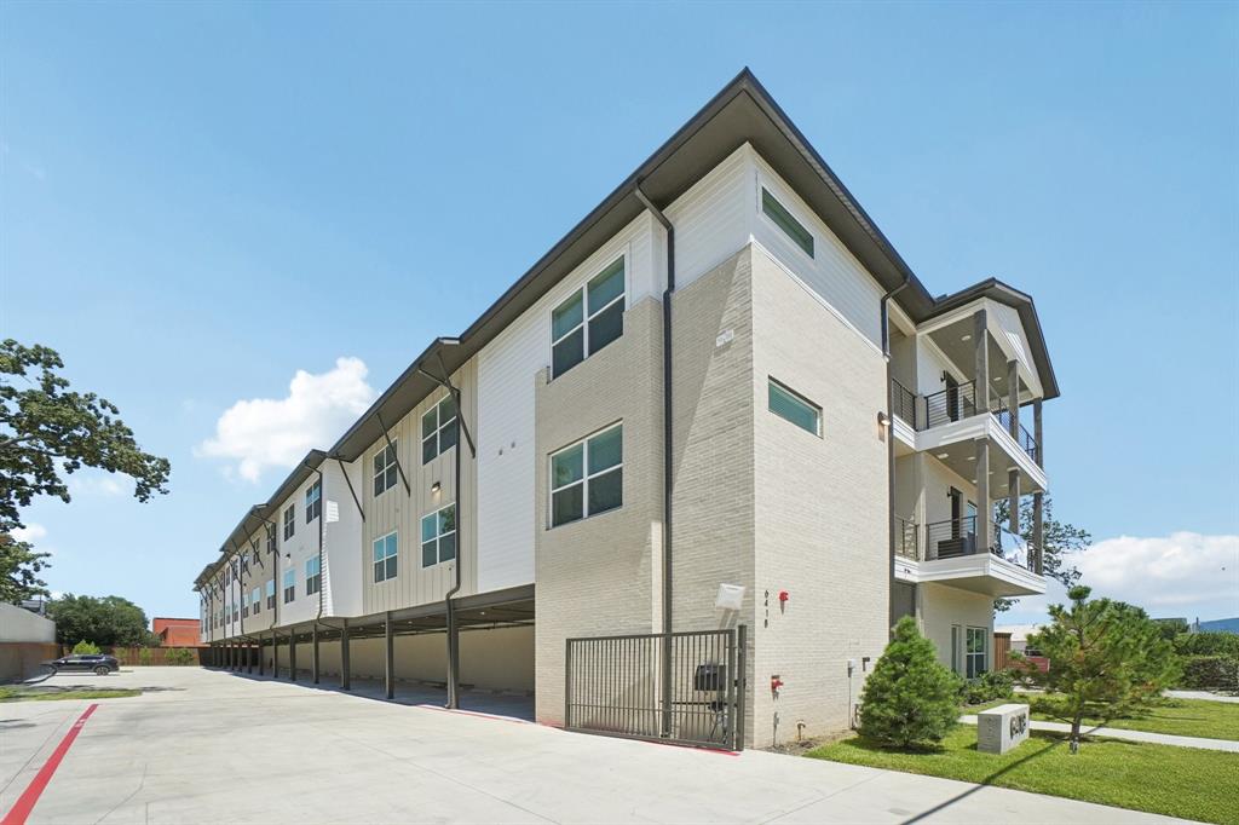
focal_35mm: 15
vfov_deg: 77.3
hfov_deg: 100.4
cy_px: 412
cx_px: 620
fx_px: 516
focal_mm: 10
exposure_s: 1/1600
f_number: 8
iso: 400
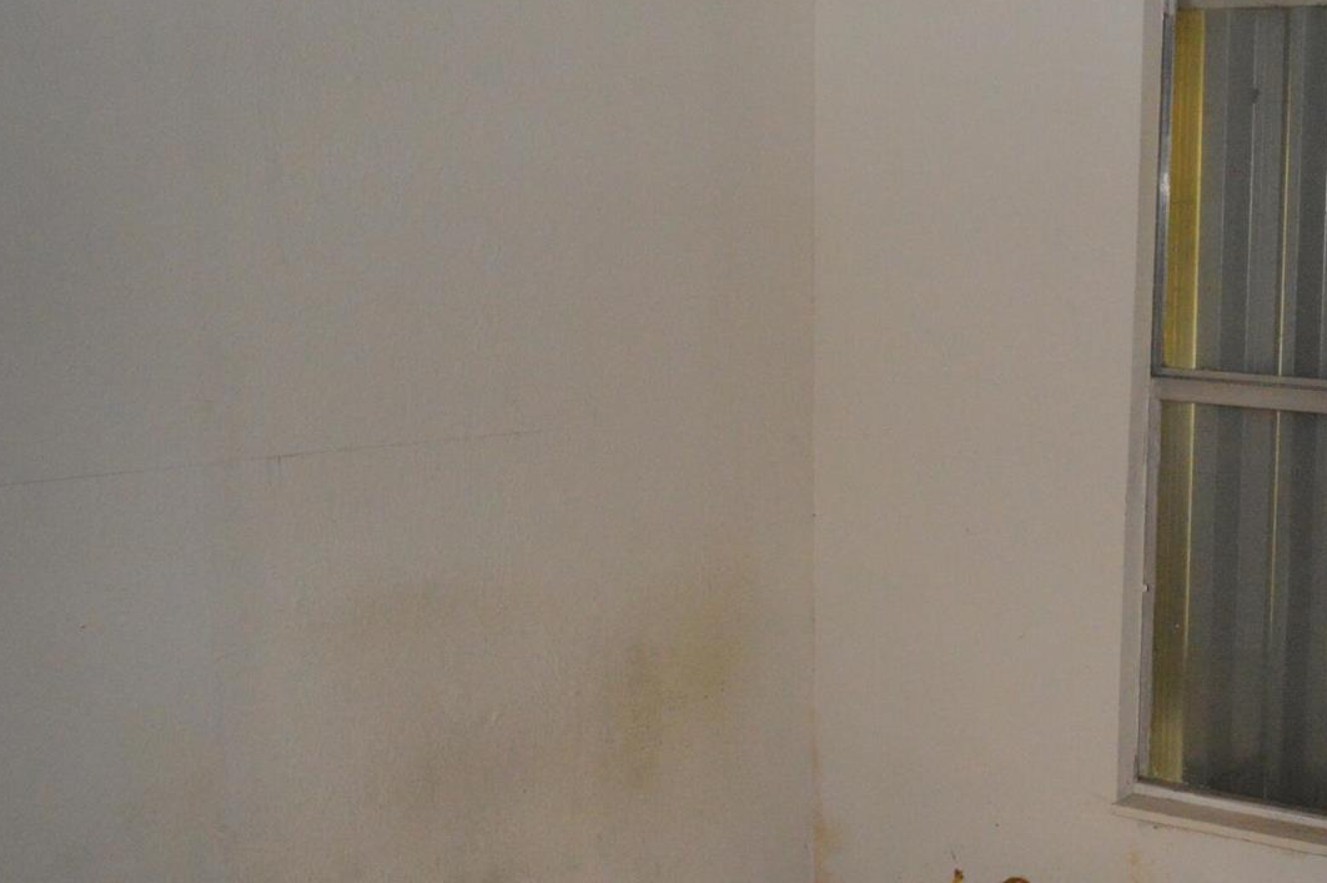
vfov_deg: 25.8
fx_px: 1915
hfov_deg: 36.2
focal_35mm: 52
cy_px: 594
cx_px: 1162
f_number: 3.5
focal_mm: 18
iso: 3200
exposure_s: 1/60
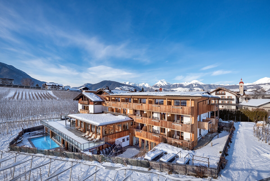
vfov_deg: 81.3
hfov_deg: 104.2
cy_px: 90
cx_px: 135
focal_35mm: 14
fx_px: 105
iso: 320
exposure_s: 1/320
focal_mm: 14
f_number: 11
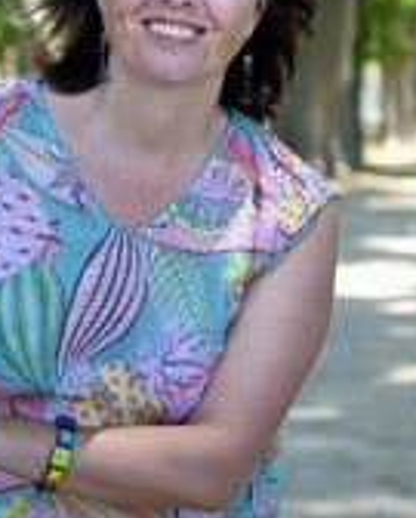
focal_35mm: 117
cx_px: 111
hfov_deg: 13.2
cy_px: 191
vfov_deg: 16.4
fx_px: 1796
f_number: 4.5
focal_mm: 50
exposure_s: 1/250
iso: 200
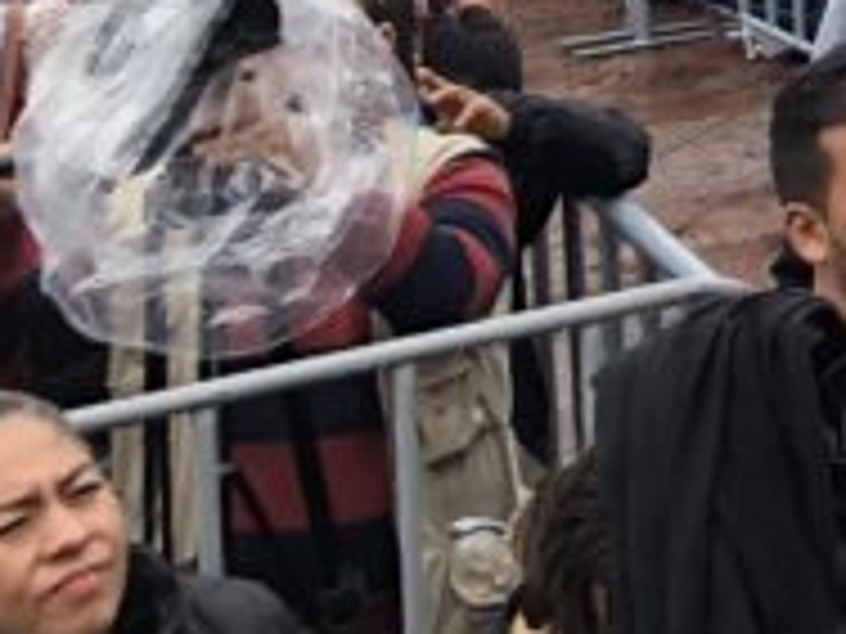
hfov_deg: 10.8
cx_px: 1966
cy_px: -418
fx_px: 3861
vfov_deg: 9.1
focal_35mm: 158
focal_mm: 3.99
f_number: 1.8
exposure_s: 1/120
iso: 32
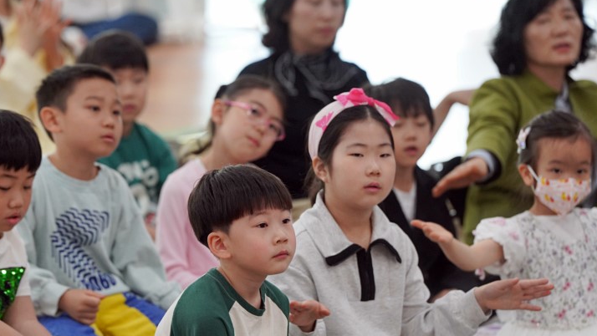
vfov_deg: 4.6
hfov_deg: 8.2
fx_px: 4180
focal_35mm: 264
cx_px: 250
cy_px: 226
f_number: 4
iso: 1600
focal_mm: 200
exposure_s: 1/250
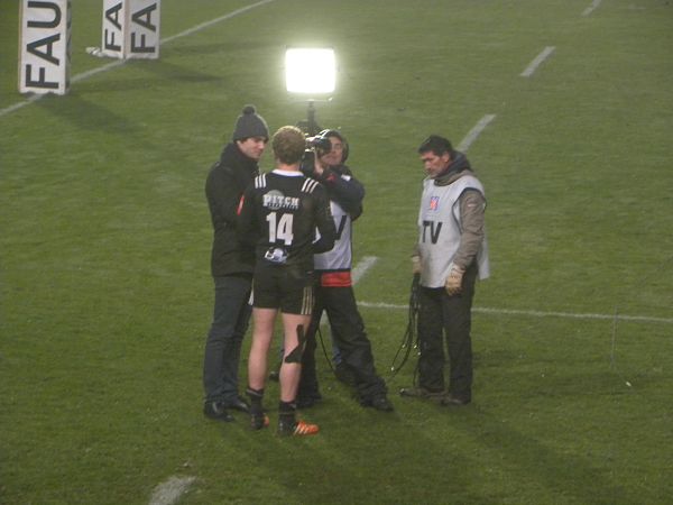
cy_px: 252
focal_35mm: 212
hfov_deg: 9.3
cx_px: 336
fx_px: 4122
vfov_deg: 7.0
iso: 400
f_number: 4.5
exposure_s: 1/51.2
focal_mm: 37.7
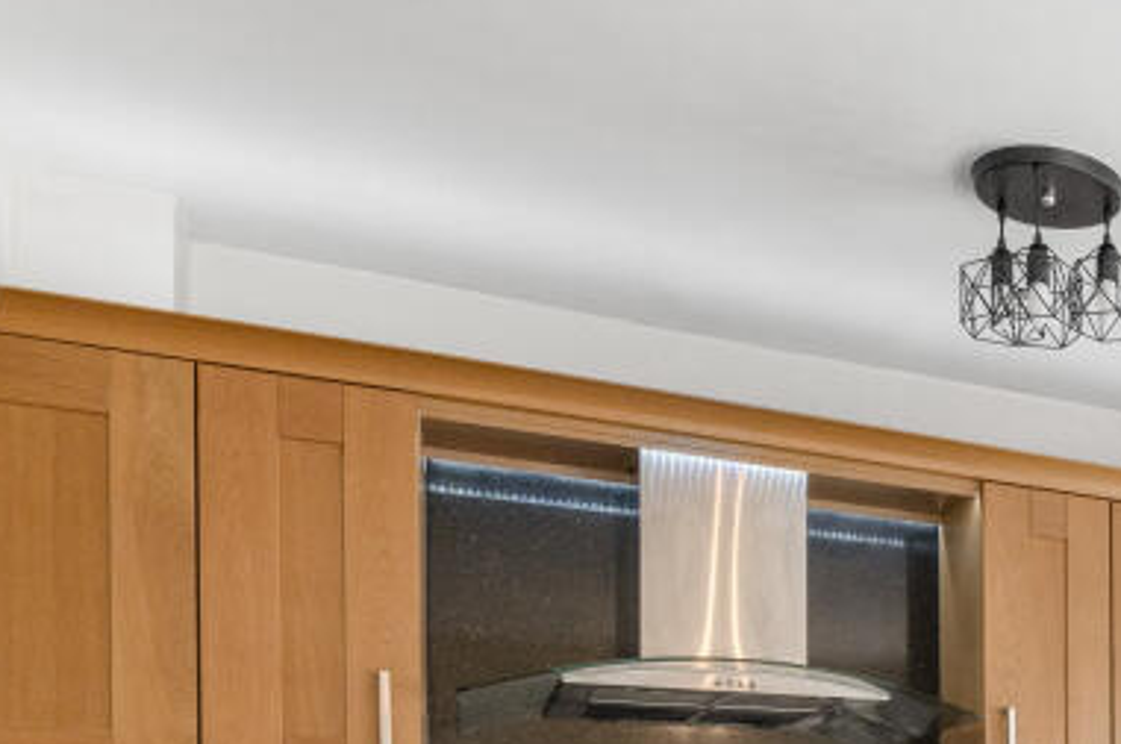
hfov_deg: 34.6
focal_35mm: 43
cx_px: 1398
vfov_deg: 28.0
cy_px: 845
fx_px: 1337
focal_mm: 16
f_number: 8
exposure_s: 1/40
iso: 800
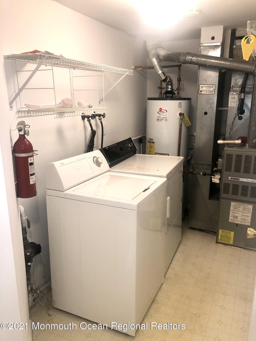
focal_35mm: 28
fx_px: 276
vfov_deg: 63.4
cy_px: 170
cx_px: 128
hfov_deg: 49.7
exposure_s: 1/16
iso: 32
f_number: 1.8
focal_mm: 4
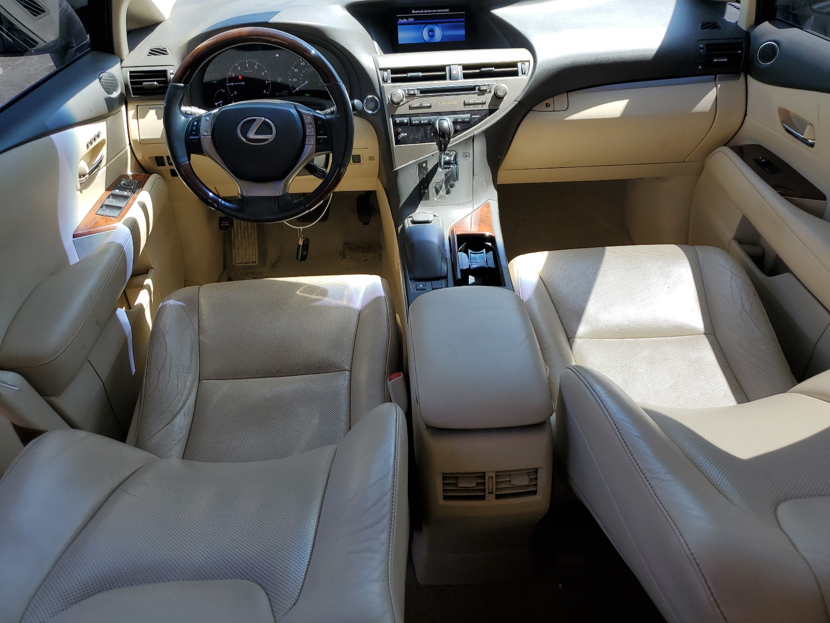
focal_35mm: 26
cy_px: 312
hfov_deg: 67.3
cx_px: 415
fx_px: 623
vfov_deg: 53.1
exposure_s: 1/526
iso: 50
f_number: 1.5
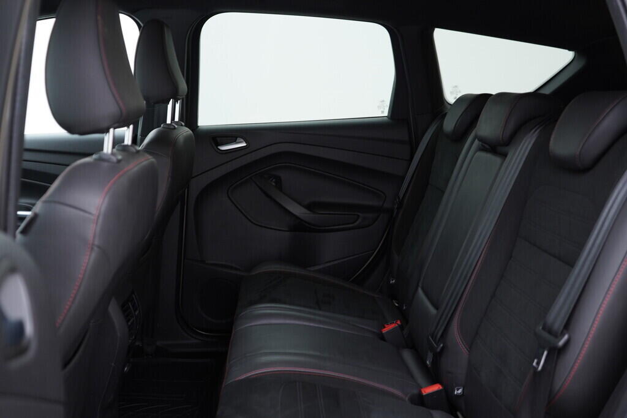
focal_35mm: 36
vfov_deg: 36.9
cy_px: 209
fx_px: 627
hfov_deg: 53.1
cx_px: 314
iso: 200
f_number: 2.8
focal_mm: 24
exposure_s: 1/40
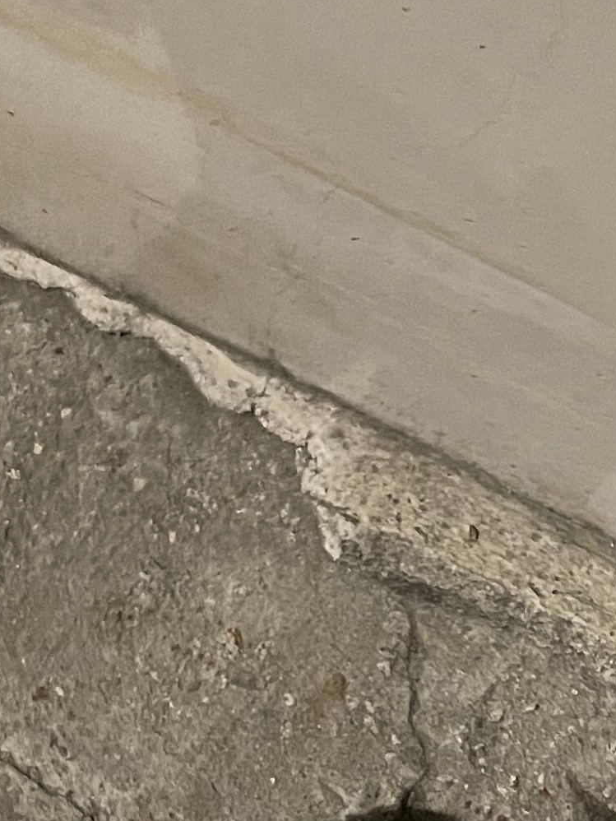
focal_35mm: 105
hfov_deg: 13.7
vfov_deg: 18.3
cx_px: 764
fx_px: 2490
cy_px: 805
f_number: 1.6
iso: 1000
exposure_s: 1/30
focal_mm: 4.2
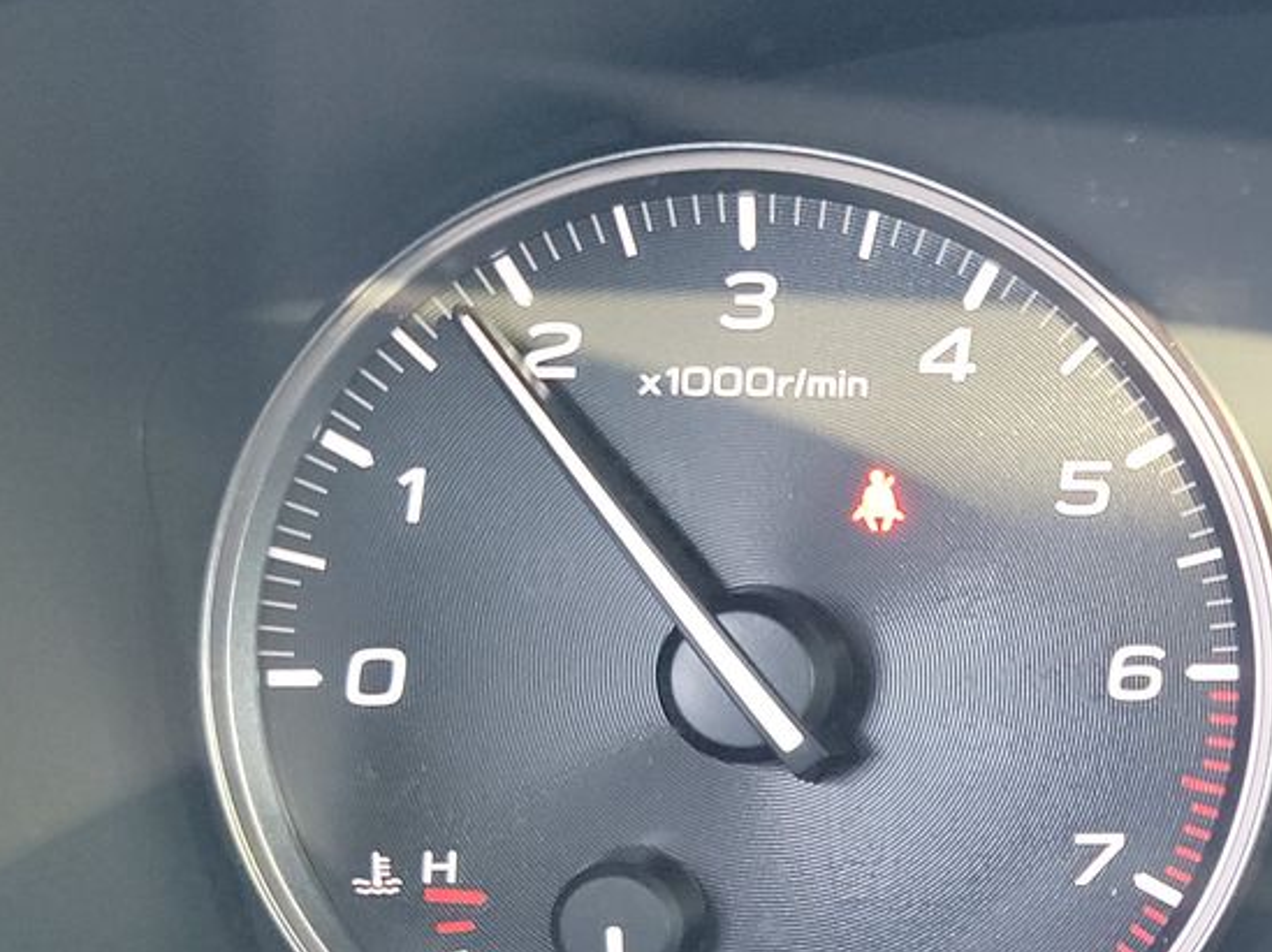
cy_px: 825
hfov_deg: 25.0
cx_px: 1536
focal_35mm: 70
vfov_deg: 20.6
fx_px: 2571
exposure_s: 1/50
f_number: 1.8
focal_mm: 6.7
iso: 693
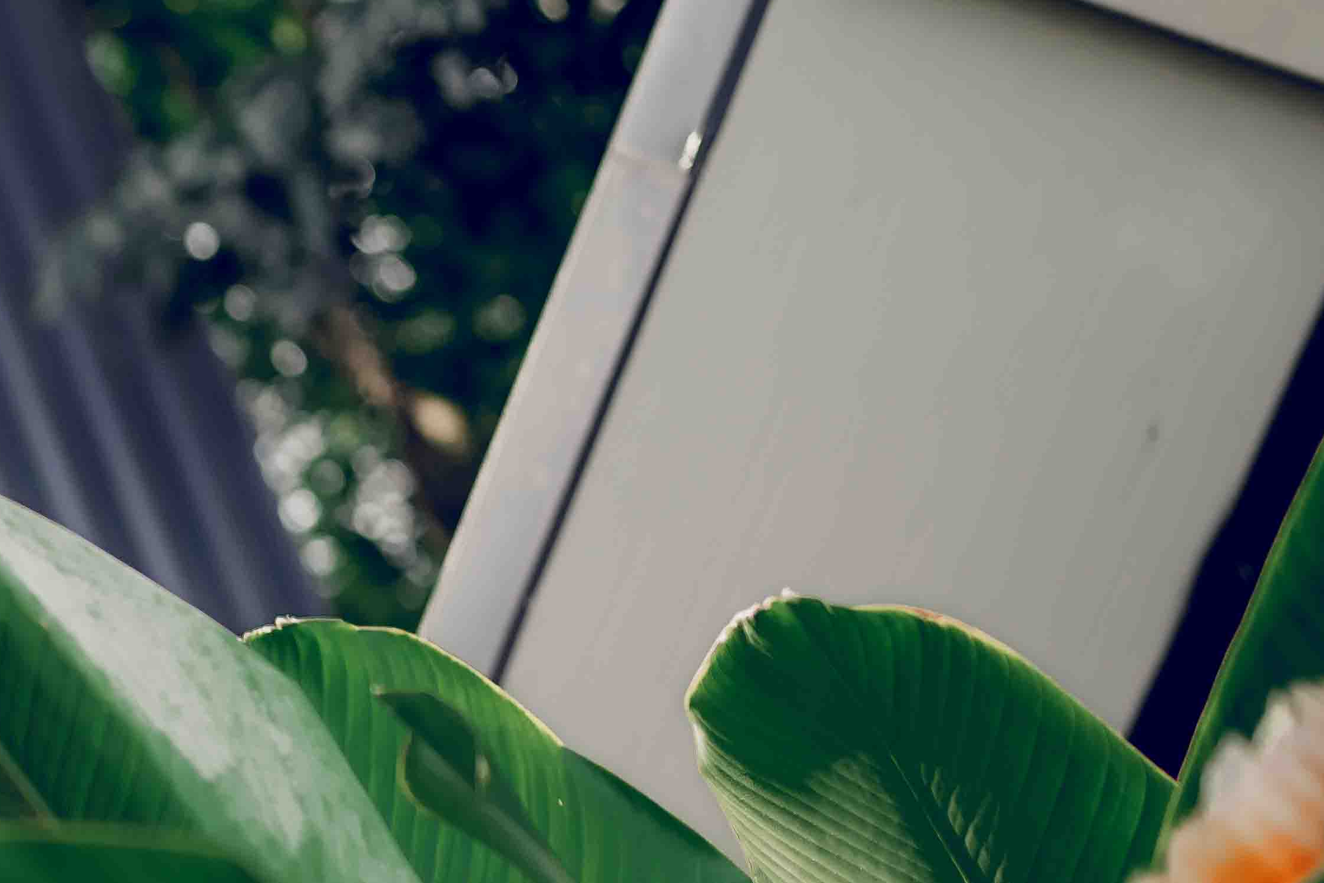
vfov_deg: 8.9
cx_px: -913
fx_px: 5442
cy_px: 1481
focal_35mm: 148
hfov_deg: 12.8
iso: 160
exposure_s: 1/500
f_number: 1.4
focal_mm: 35
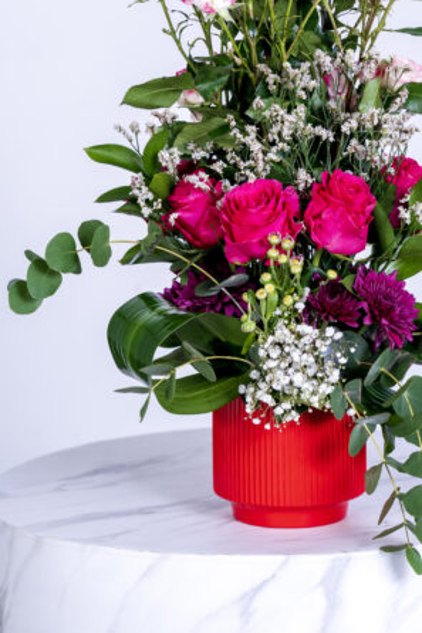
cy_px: 199
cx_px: 273
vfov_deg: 16.6
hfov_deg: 11.1
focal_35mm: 123
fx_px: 2164
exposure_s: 1/200
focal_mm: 85
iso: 400
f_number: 5
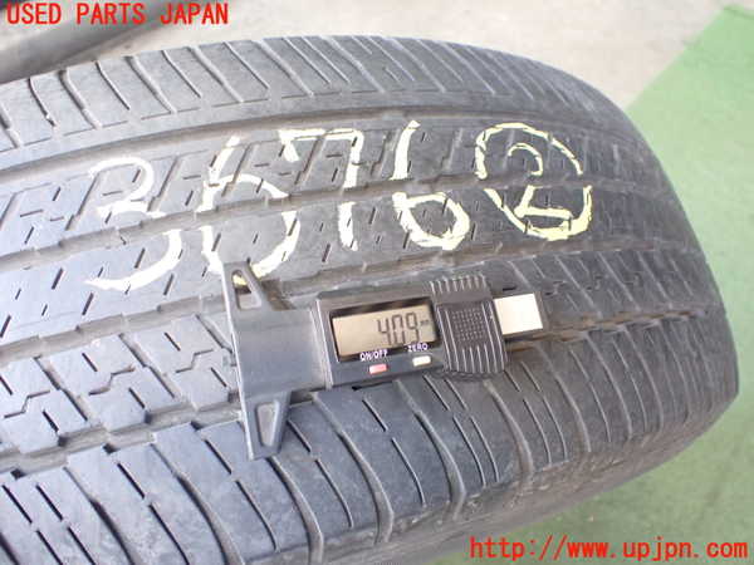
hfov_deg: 60.0
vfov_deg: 46.8
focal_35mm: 30
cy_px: 282
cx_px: 377
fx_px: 653
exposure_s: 1/100
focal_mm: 5.4
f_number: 2.3
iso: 800
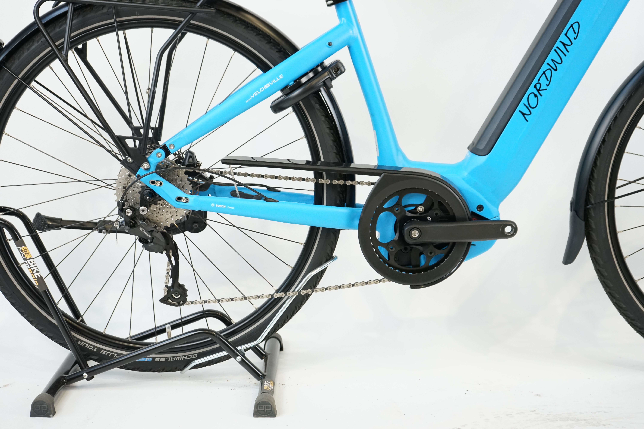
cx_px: 322
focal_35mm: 61
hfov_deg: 32.9
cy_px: 214
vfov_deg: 22.3
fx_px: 1091
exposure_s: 1/200
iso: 2000
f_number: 5.6
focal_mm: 61
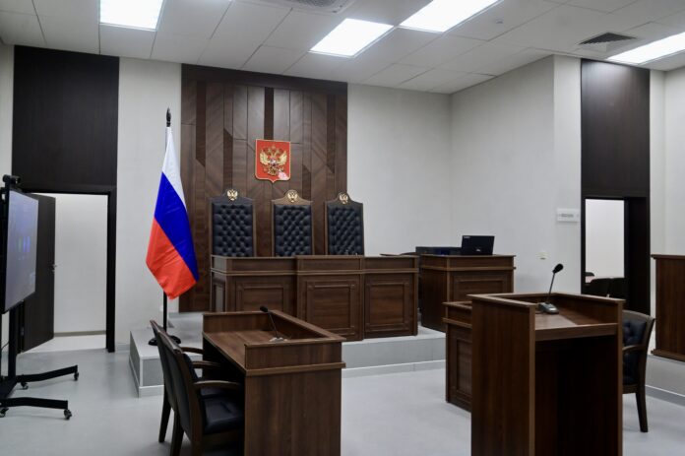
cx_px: 342
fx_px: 570
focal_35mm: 30
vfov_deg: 43.5
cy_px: 228
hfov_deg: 62.0
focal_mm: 30
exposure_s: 1/320
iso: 1600
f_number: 4
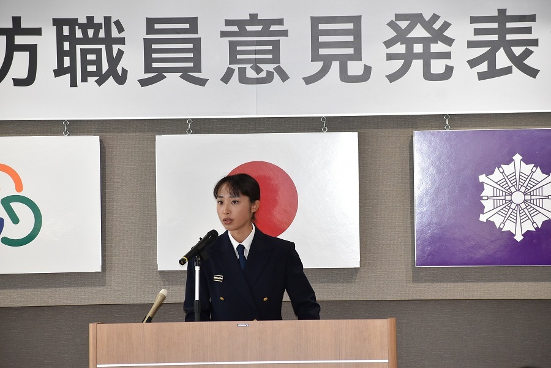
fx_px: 3558
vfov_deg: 5.9
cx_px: 276
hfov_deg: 8.9
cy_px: 184
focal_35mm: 232
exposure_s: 1/200
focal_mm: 155
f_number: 6.3
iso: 1250
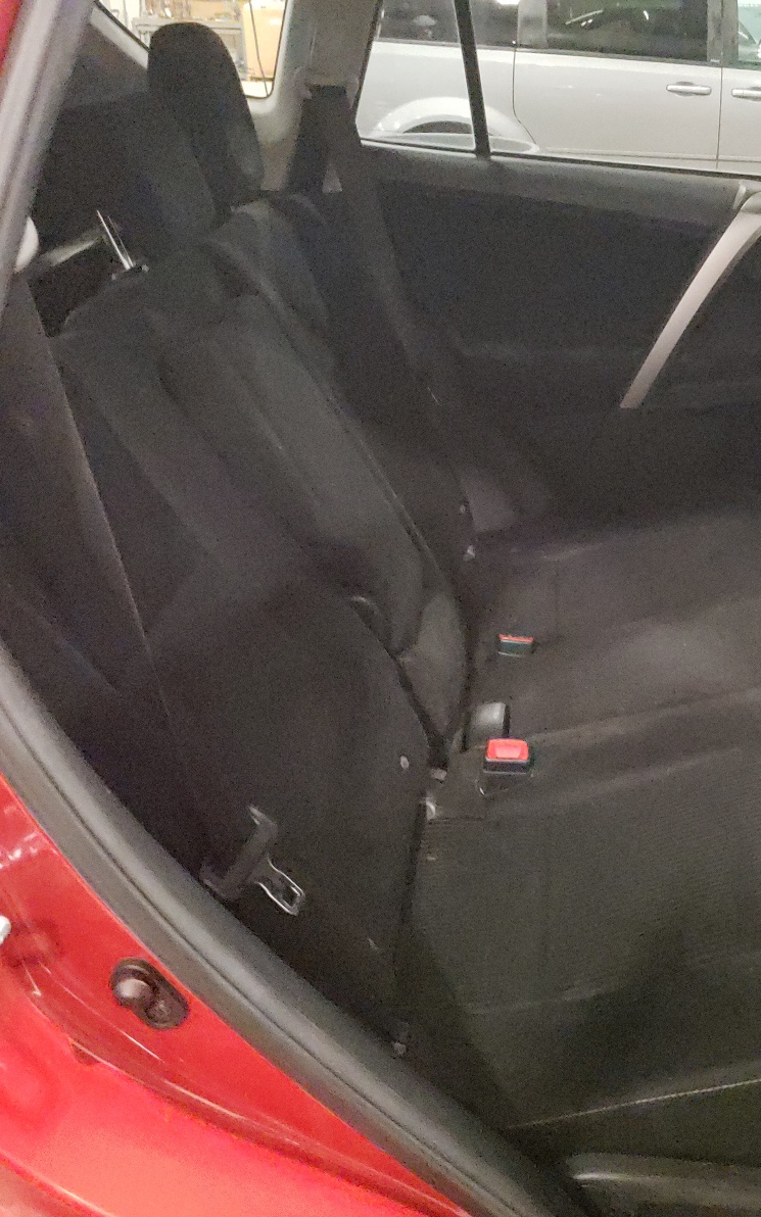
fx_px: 1228
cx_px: 681
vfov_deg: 52.7
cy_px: 612
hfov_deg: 32.7
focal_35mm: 37
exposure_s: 1/24
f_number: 1.5
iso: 2109
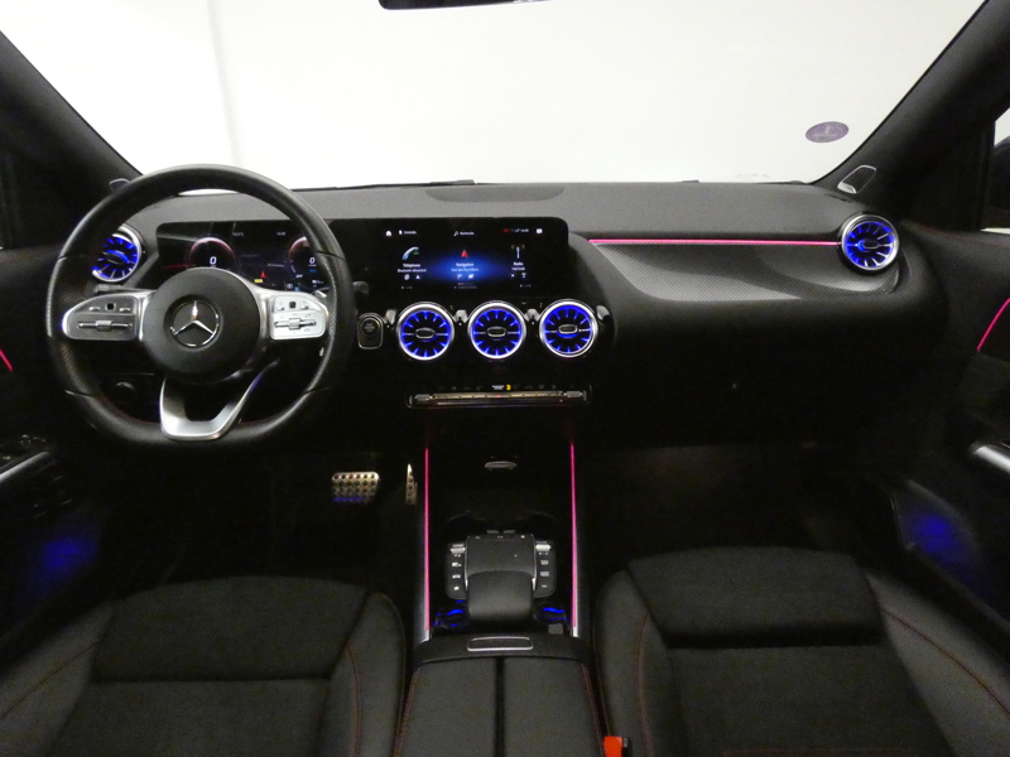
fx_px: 584
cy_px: 378
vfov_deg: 66.0
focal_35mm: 20
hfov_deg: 81.7
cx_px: 505
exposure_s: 1/80
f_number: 2.8
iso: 3200
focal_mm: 3.6
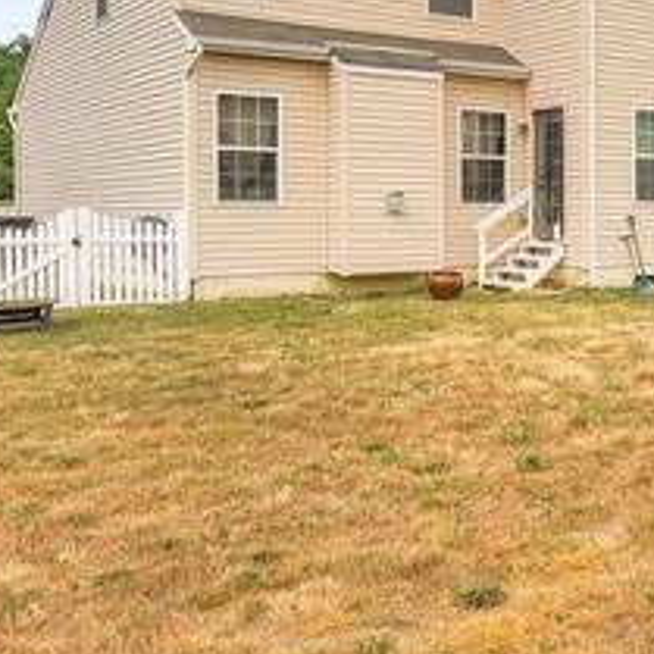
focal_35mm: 50
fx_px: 1069
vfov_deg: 33.6
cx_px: 804
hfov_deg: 29.0
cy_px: 205
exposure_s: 1/320
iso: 100
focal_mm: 12
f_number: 8
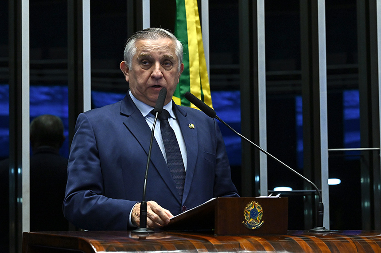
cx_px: 190
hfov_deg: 15.6
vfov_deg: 10.3
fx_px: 1394
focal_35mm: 132
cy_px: 126
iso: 4000
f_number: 5
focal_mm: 88
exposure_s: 1/125
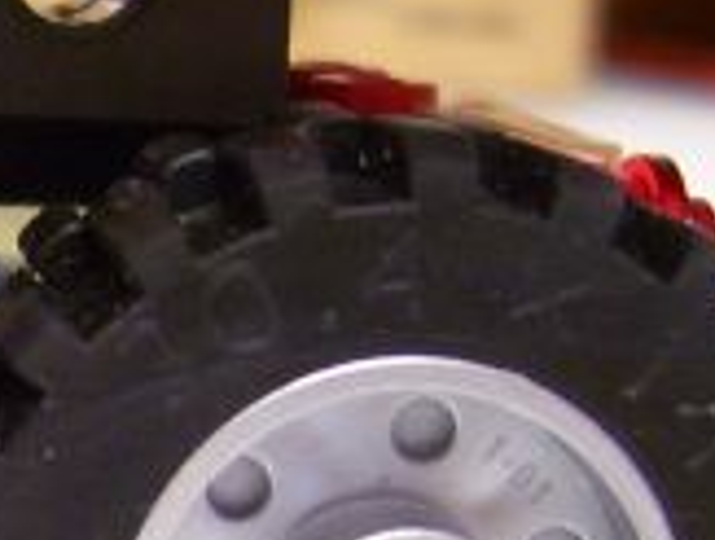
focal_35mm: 134
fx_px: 2774
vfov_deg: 11.0
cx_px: -232
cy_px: 507
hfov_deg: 14.1
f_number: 2.7
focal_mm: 5.6
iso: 160
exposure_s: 1/15
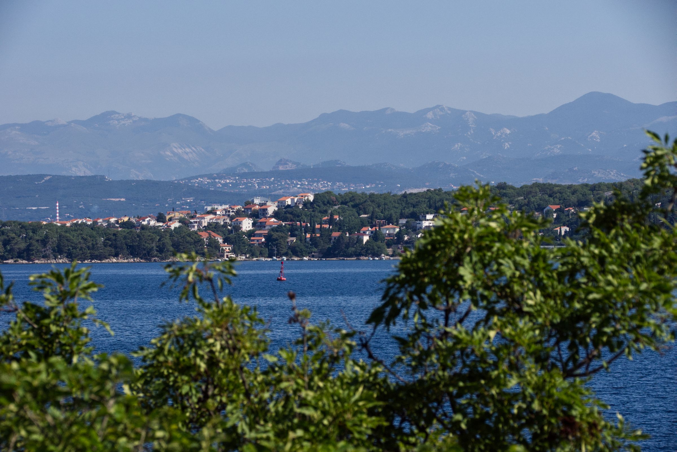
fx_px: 2821
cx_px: 338
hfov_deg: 13.7
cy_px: 226
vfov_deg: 9.1
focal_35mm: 150
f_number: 9
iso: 400
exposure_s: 1/1250
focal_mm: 100
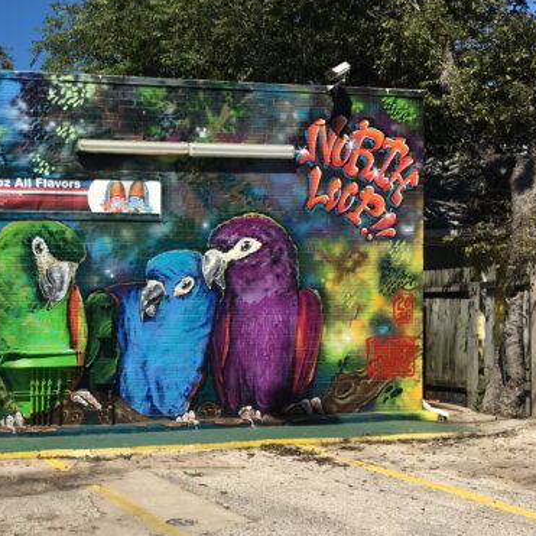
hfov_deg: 30.3
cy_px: 285
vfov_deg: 32.2
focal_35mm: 53
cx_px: 17
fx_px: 928
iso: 25
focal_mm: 4.15
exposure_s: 1/1923
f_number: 2.2
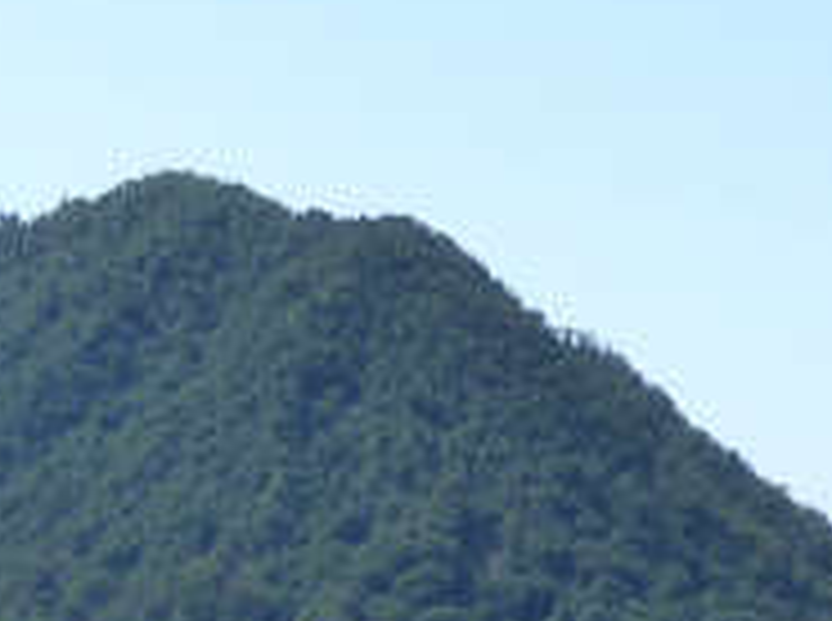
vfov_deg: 12.2
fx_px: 2807
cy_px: 803
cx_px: 693
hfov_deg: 16.7
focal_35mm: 117
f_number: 3.3
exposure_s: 1/640
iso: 125
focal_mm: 4.3
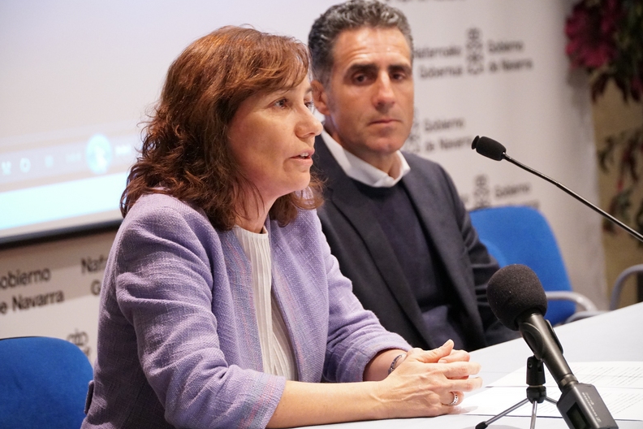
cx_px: 320
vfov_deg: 11.9
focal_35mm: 115
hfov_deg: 17.8
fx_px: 2054
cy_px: 214
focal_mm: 76
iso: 6400
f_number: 4
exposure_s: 1/80
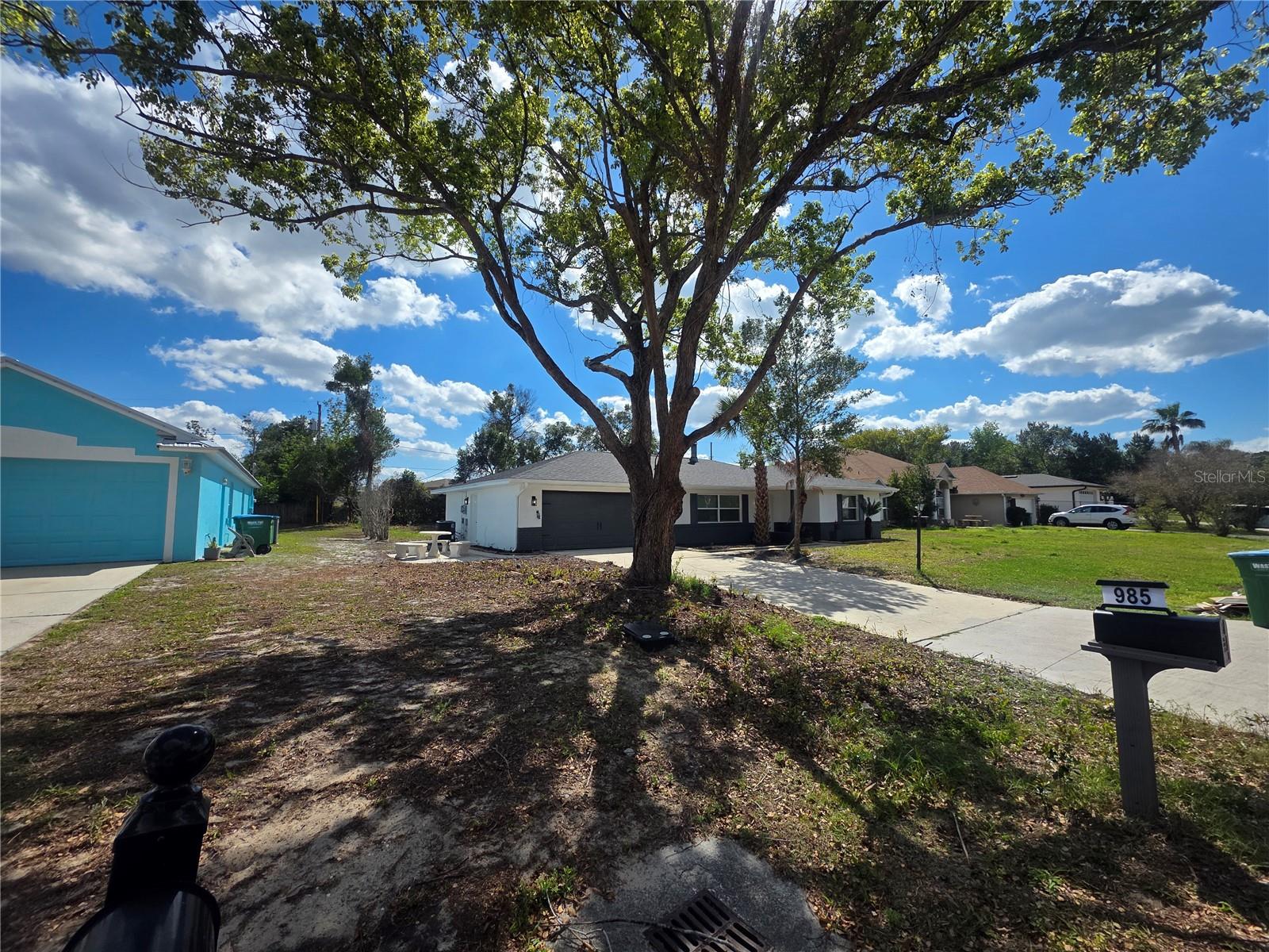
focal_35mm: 13
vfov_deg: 89.9
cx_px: 634
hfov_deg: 106.2
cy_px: 476
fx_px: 477
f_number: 1.9
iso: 40
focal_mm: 2.2
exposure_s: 1/2752
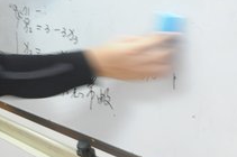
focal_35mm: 72
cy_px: 12
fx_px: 476
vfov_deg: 18.4
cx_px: -58
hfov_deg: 24.8
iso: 800
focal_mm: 17
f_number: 4.5
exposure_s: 1/20
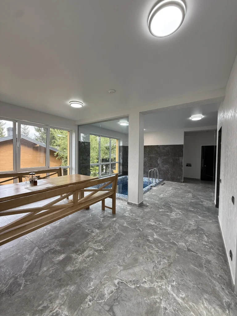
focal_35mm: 14
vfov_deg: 102.1
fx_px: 128
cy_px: 158
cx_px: 118
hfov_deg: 85.7
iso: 64
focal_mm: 2.22
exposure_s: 1/99
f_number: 2.2
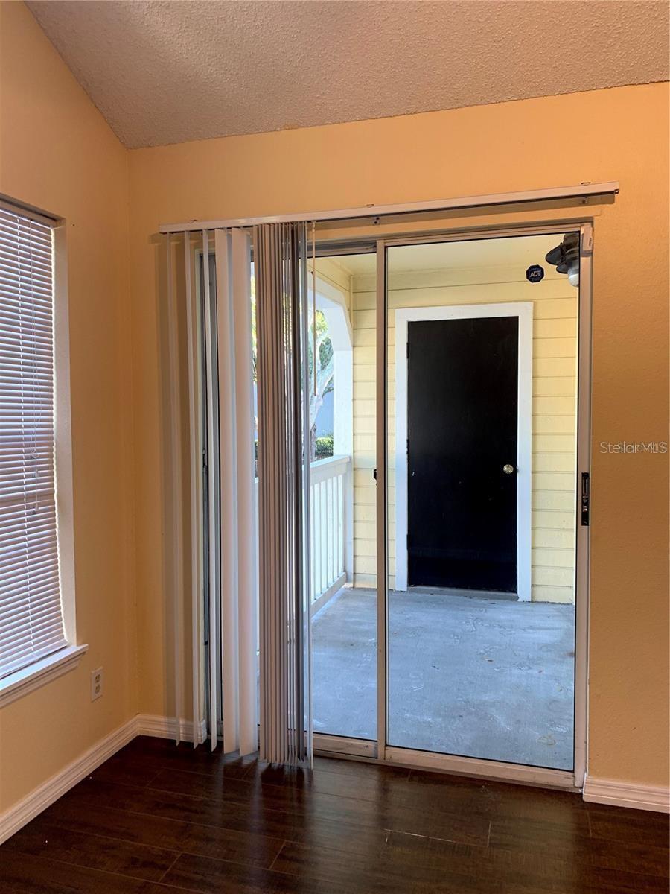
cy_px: 447
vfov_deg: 67.3
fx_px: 671
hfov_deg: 53.1
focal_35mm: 26
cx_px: 335
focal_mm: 4.25
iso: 64
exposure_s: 1/60
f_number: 1.8
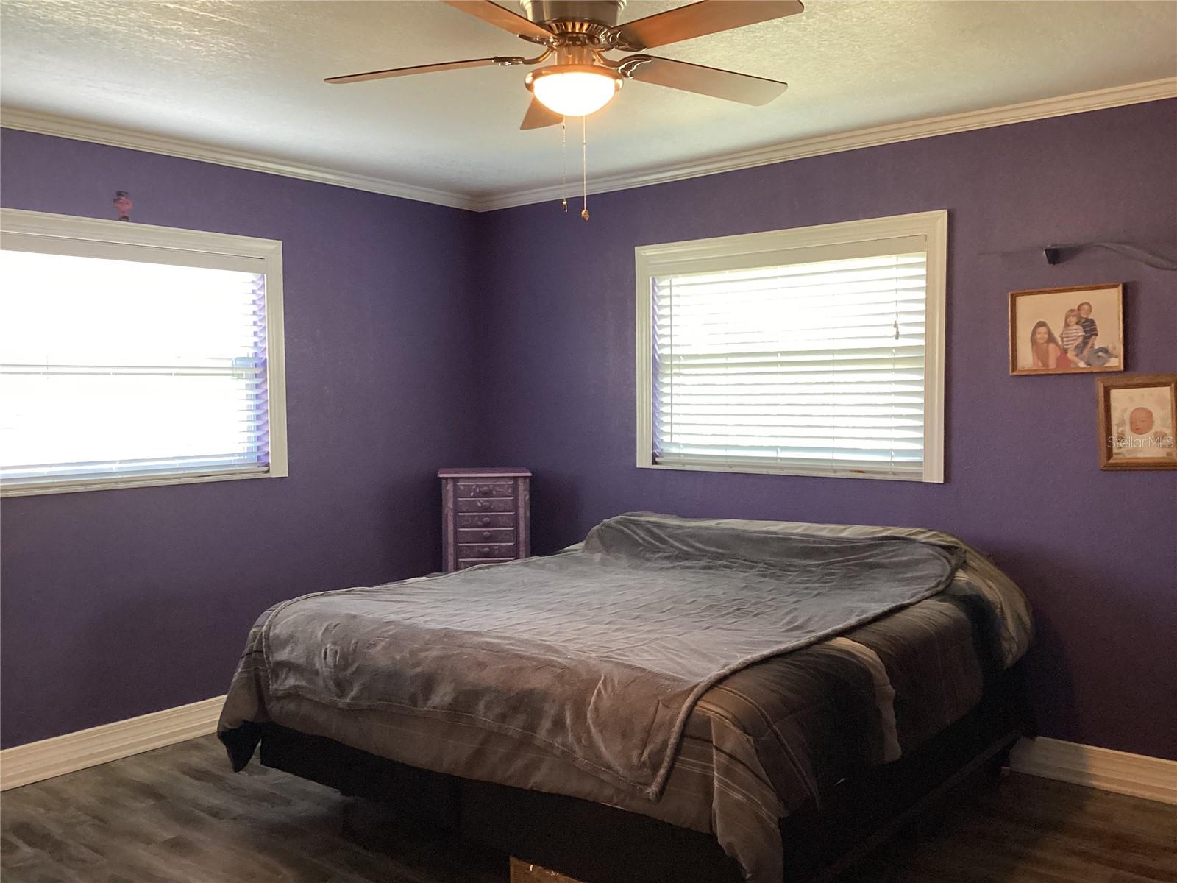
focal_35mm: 31
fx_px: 1054
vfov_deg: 45.4
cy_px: 442
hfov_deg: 58.4
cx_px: 588
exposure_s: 1/60
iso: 320
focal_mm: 3.3
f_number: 2.4
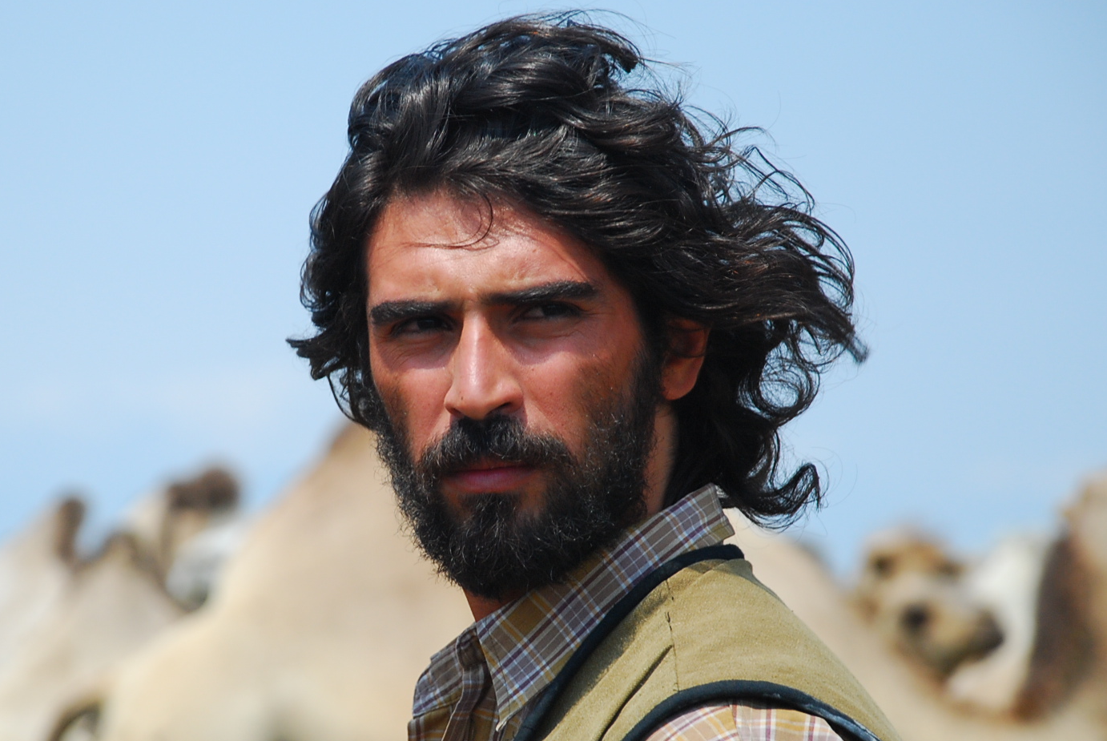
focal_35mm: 221
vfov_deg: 6.2
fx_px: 6794
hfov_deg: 9.3
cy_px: 458
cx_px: 449
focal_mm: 105
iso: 360
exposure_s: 1/400
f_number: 5.6
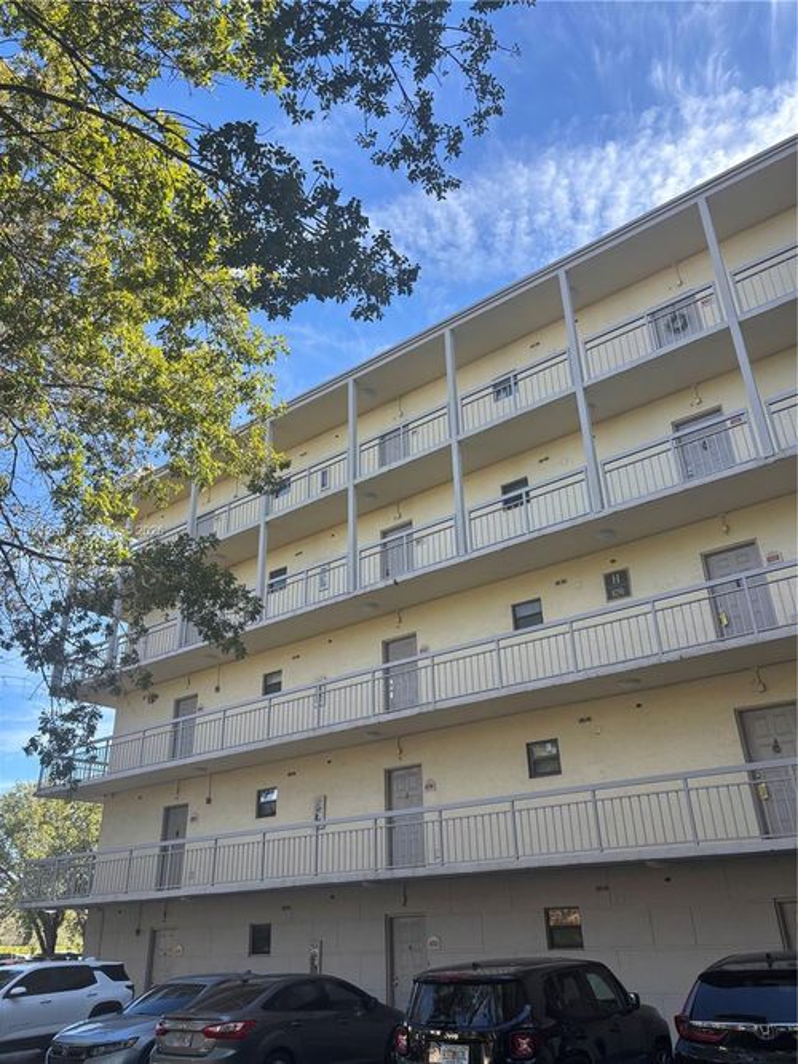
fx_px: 799
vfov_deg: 67.3
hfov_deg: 53.0
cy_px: 532
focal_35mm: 26
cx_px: 399
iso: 50
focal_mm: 5.96
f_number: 1.6
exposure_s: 1/1007
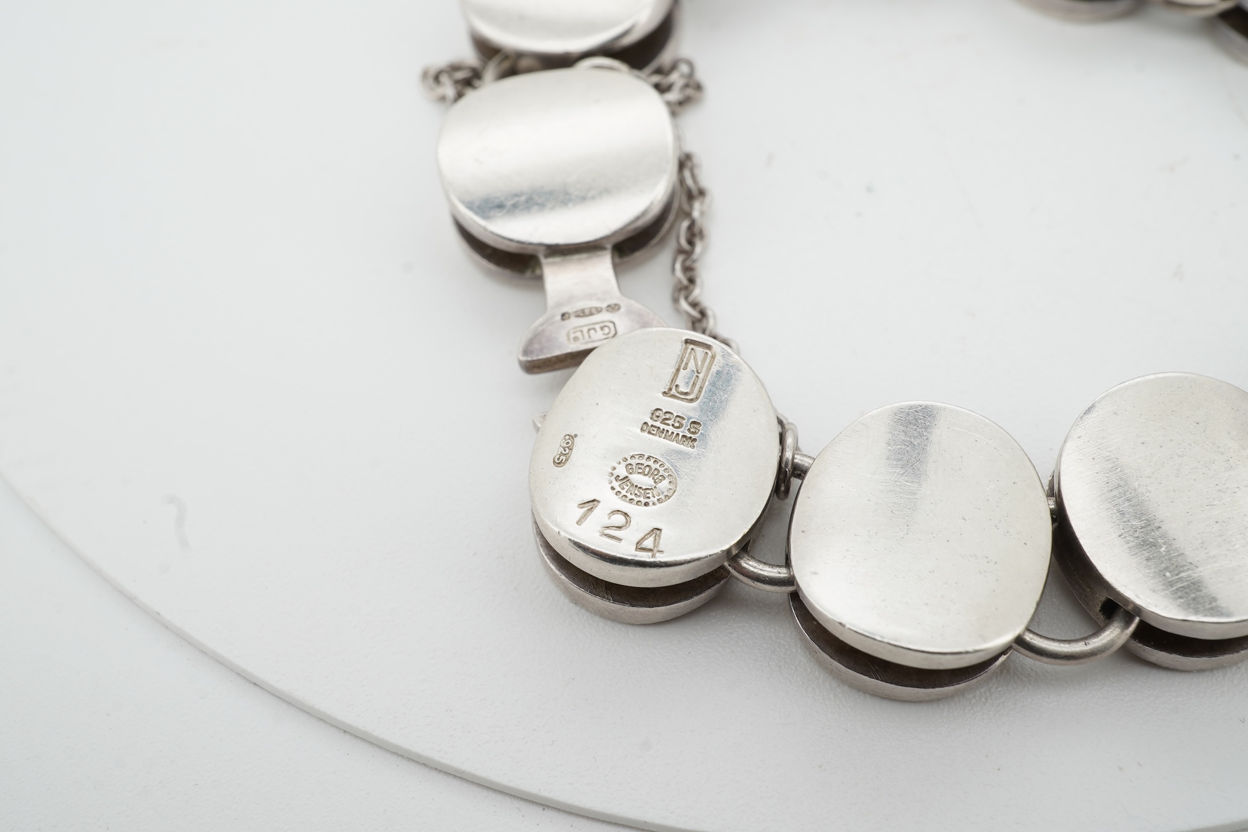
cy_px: 416
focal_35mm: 45
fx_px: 1560
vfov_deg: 29.9
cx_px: 624
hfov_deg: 43.6
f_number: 22
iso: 125
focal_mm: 30
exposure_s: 1/80
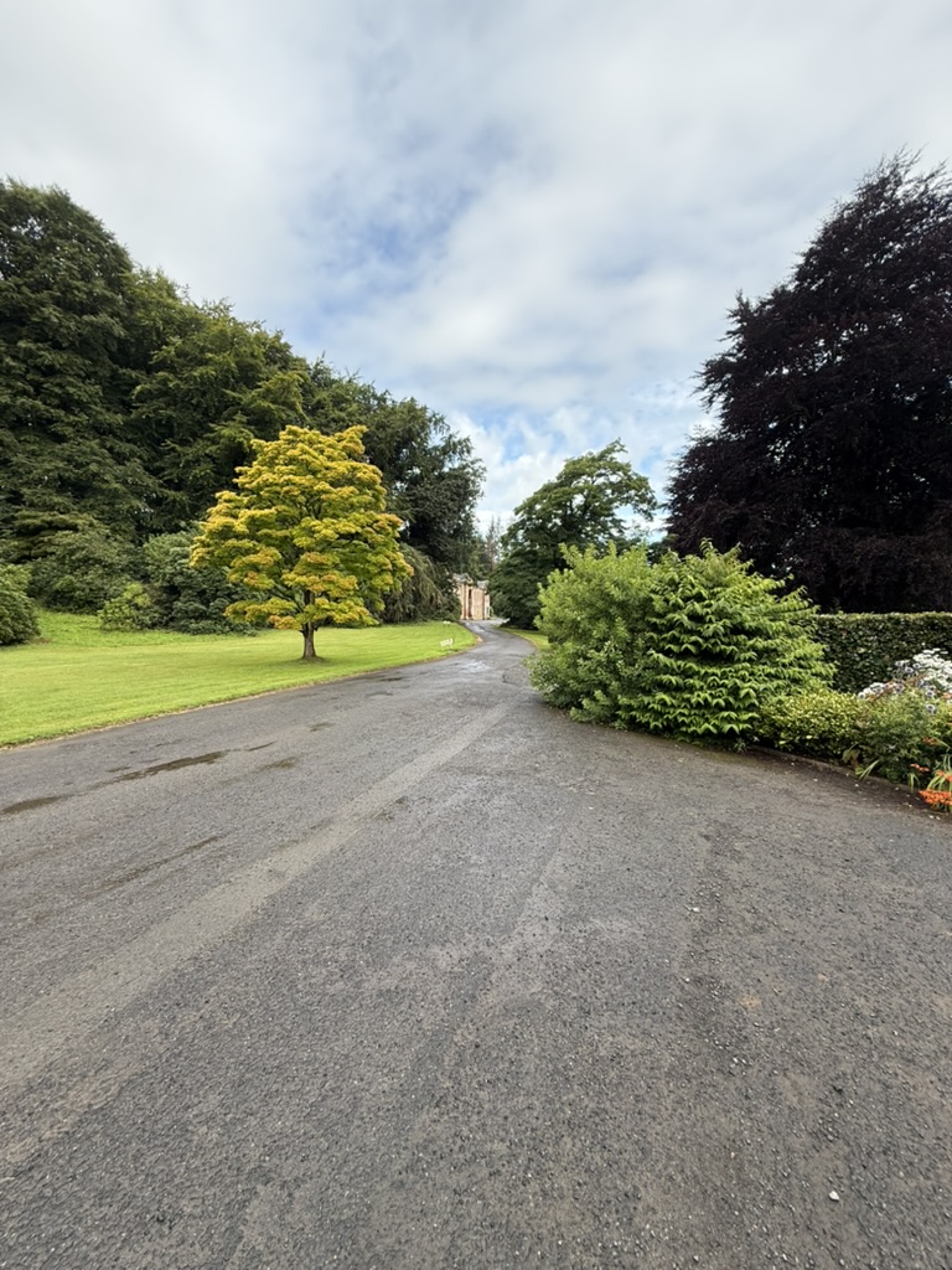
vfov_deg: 102.1
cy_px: 635
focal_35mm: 14
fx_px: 513
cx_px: 476
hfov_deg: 85.7
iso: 64
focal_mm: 2.22
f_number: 2.2
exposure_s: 1/506
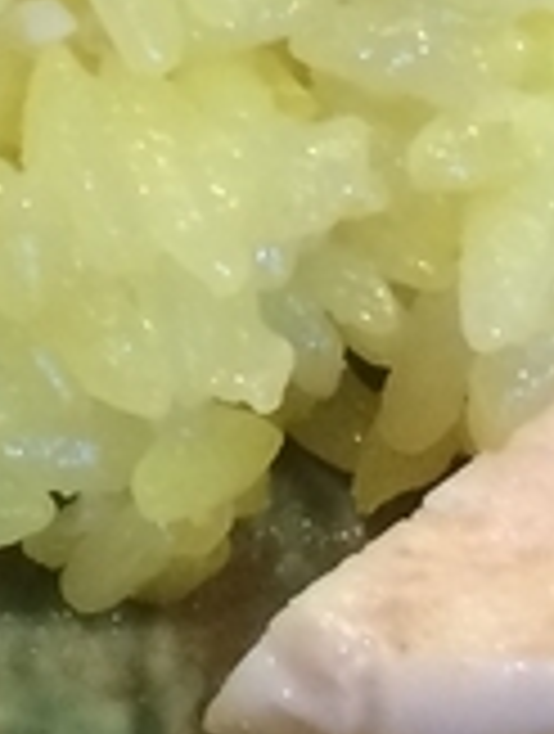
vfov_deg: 9.0
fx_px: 4527
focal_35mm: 213
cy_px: -347
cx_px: -311
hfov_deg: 6.9
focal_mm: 4.15
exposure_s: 1/30
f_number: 2.2
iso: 160
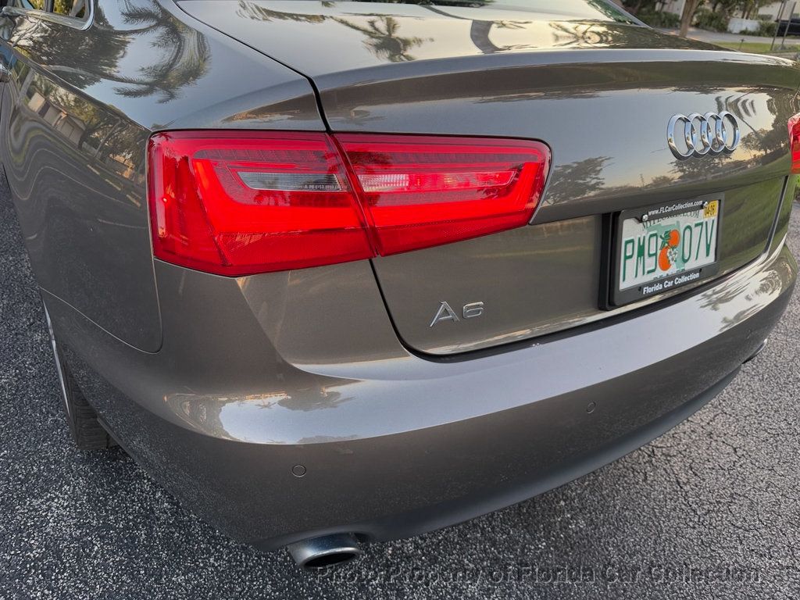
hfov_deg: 71.6
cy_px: 300
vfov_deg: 56.8
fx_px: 555
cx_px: 400
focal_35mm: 24
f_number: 1.78
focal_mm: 6.76
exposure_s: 1/198
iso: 80
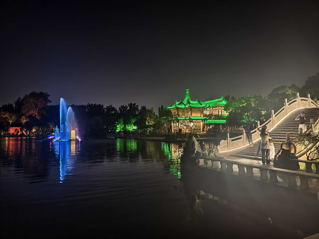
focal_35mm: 23
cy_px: 120
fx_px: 212
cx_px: 160
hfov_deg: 73.9
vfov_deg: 58.9
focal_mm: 5.6
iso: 1665
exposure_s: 1/11.8
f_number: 1.57
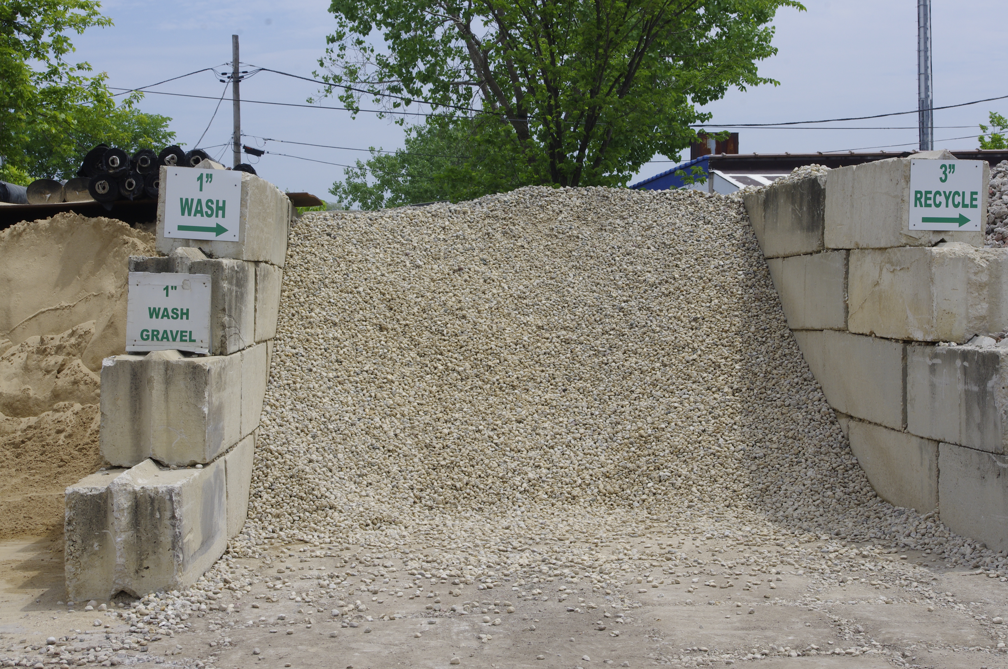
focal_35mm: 60
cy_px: 334
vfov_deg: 22.6
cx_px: 504
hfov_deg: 33.4
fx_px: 1678
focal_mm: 40
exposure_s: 1/250
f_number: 14
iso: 200
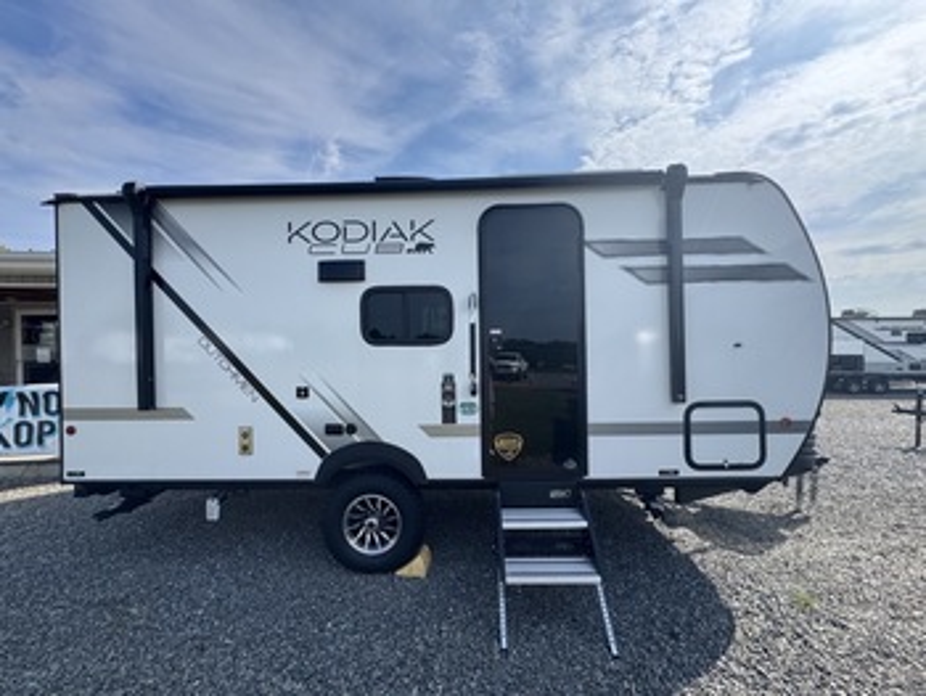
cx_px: 463
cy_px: 348
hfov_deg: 102.0
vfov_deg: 85.7
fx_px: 375
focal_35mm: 14
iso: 50
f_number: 2.2
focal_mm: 2.22
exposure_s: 1/1323
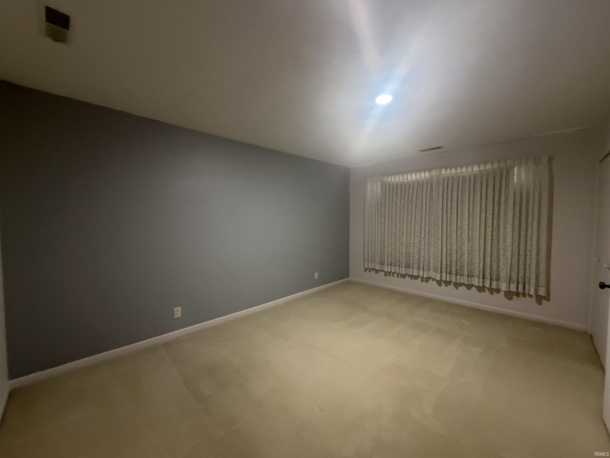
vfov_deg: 85.7
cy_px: 229
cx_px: 305
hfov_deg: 102.1
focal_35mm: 14
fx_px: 247
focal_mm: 2.22
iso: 500
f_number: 2.2
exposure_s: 1/60
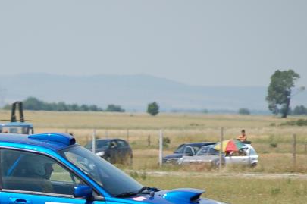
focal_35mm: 474
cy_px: 221
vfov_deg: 2.9
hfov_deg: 4.3
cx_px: 33
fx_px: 4040
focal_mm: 125
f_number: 5
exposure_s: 1/1250
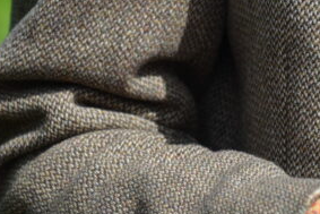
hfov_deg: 5.8
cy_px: -2
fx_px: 3149
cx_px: 165
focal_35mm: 354
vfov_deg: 3.9
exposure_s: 1/500
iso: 200
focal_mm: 105
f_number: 5.6
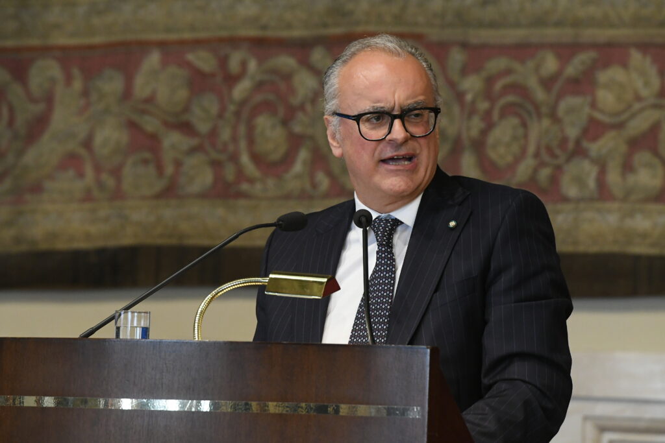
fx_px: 5542
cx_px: 332
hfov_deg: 6.9
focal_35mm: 300
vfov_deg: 4.6
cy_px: 222
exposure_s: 1/200
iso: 3200
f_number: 4.5
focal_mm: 200
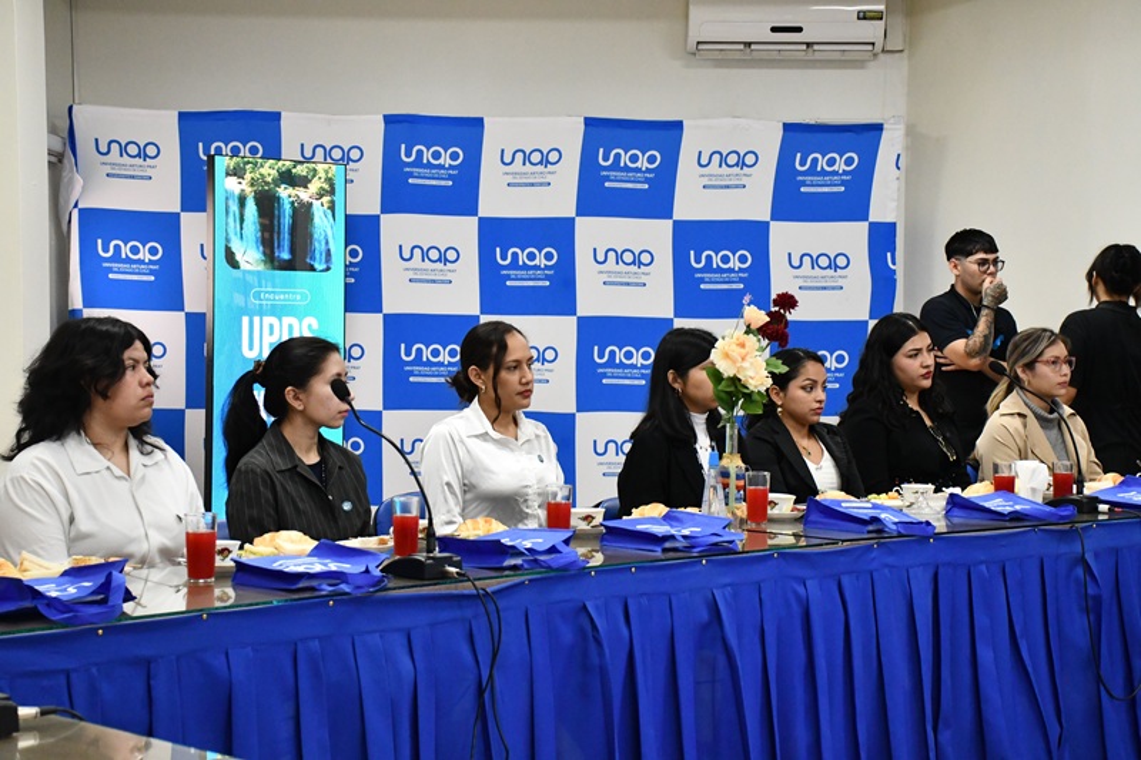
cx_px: 570
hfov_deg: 30.1
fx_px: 2123
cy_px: 380
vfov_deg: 20.3
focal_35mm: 67
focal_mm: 45
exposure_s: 1/200
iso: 4000
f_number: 7.1
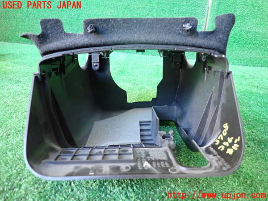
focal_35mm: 25
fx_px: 194
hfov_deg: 69.4
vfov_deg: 54.9
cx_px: 134
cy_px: 100
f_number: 2
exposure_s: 1/30
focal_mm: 4.5
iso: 500
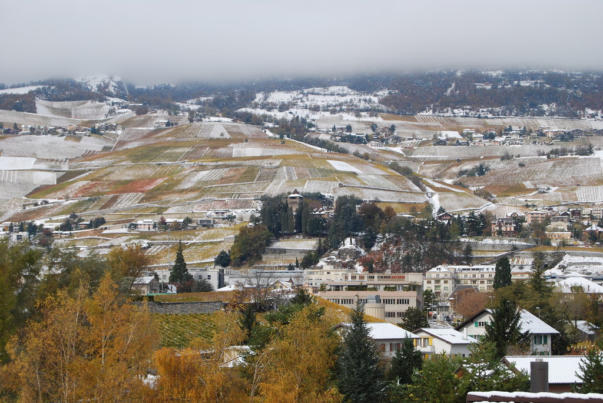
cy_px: 202
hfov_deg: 24.6
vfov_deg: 16.6
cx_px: 302
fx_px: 1383
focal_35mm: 82
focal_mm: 55
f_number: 10
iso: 140
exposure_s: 1/250
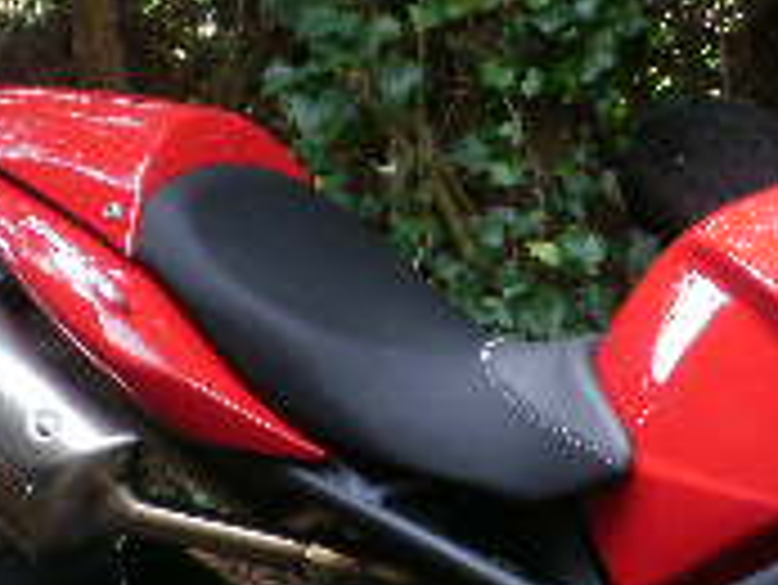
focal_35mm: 163
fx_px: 3666
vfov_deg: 8.9
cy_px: 824
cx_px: 791
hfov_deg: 12.0
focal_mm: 7.7
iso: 100
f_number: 4
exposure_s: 1/30
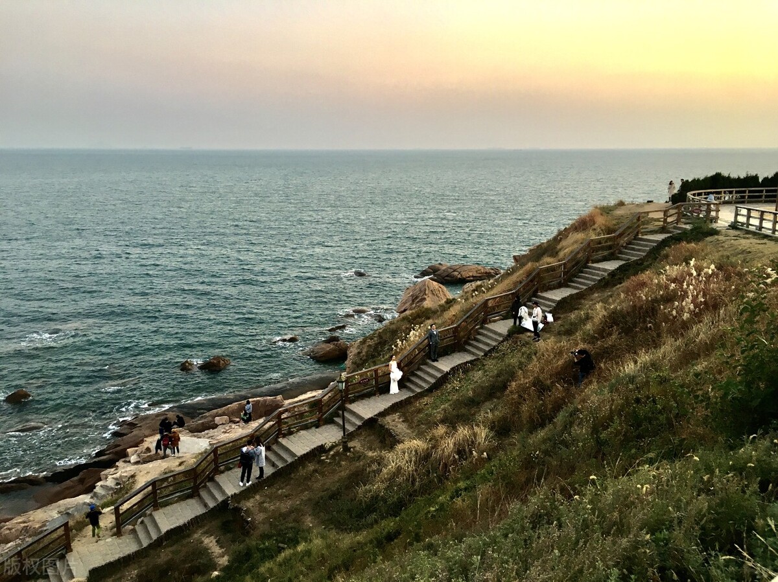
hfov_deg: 61.7
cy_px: 291
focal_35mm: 29
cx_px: 389
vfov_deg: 48.2
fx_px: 651
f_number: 2.2
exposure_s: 1/33
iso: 80
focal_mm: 4.15
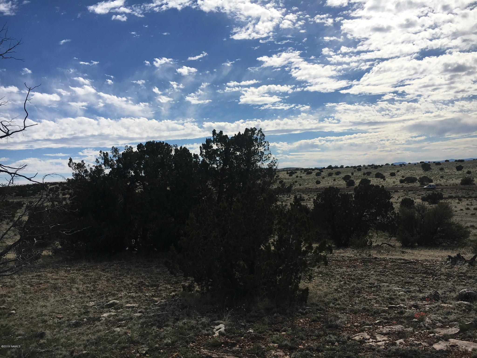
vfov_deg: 48.2
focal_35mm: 29
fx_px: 400
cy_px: 179
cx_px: 238
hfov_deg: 61.7
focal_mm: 4.15
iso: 25
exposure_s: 1/4274
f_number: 2.2
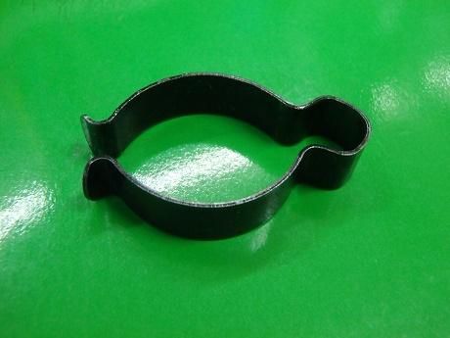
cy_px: 169
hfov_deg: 50.1
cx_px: 225
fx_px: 481
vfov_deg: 38.7
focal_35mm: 37
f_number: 4.7
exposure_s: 1/40
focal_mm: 6.6
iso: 1000
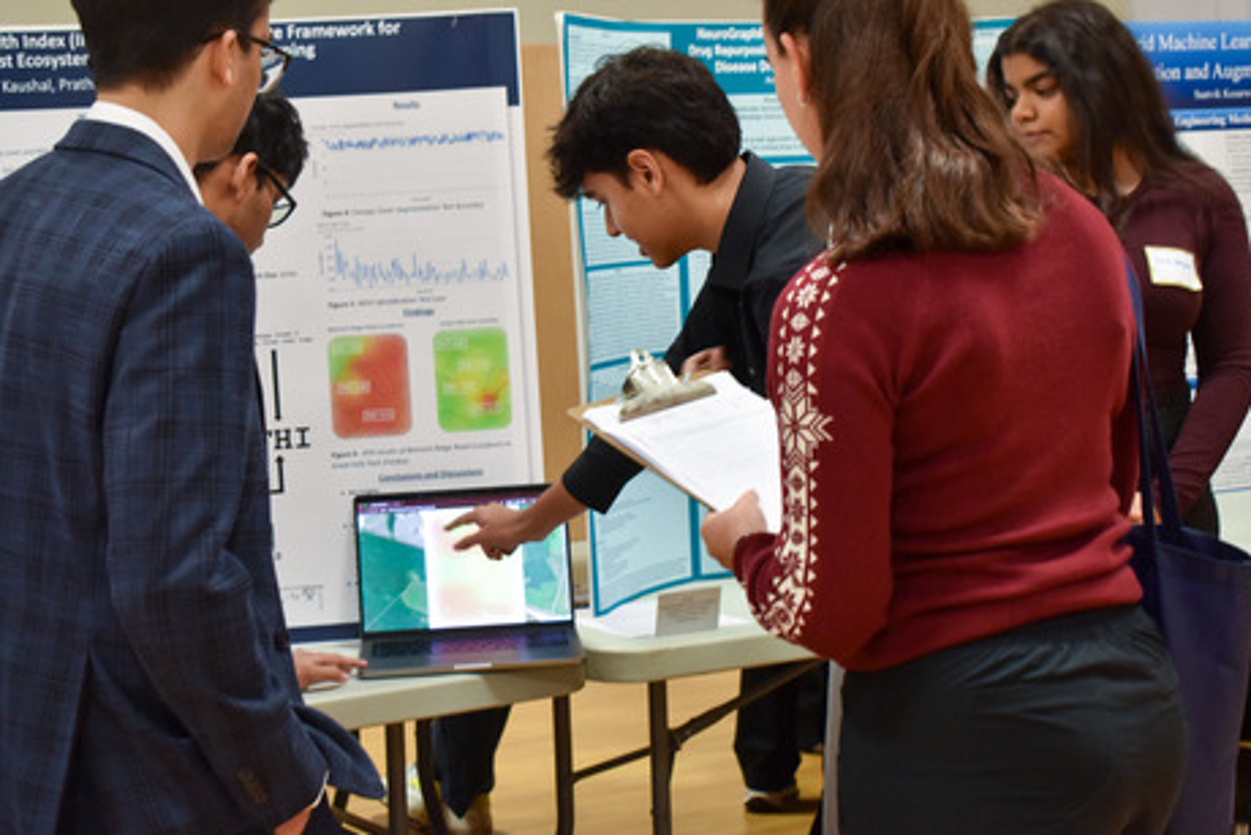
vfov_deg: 18.7
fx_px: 2537
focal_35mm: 73
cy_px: 374
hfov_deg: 27.7
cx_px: 563
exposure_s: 1/50
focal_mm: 40
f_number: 5
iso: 800
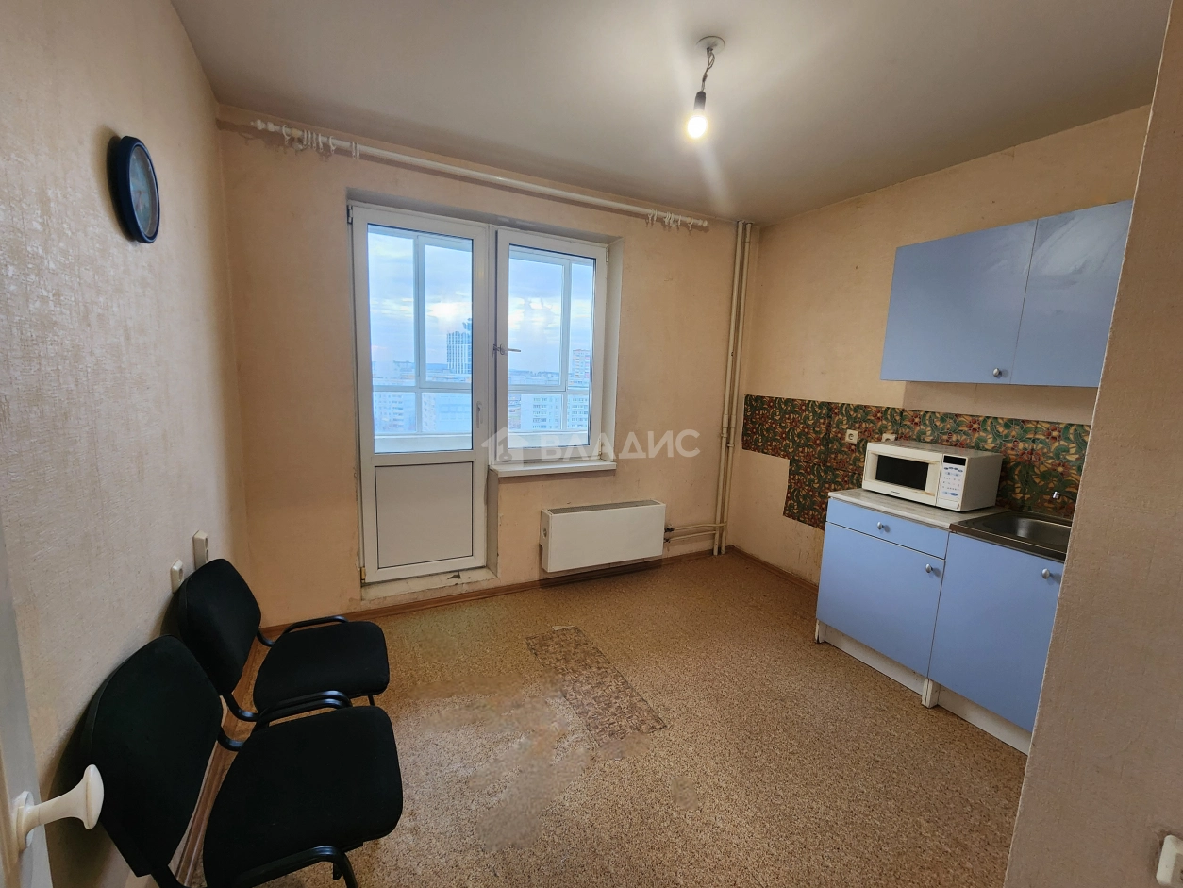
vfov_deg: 89.9
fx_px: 444
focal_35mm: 13
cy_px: 444
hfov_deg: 106.2
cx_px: 592
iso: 200
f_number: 2.2
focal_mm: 2.2
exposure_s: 1/50.3
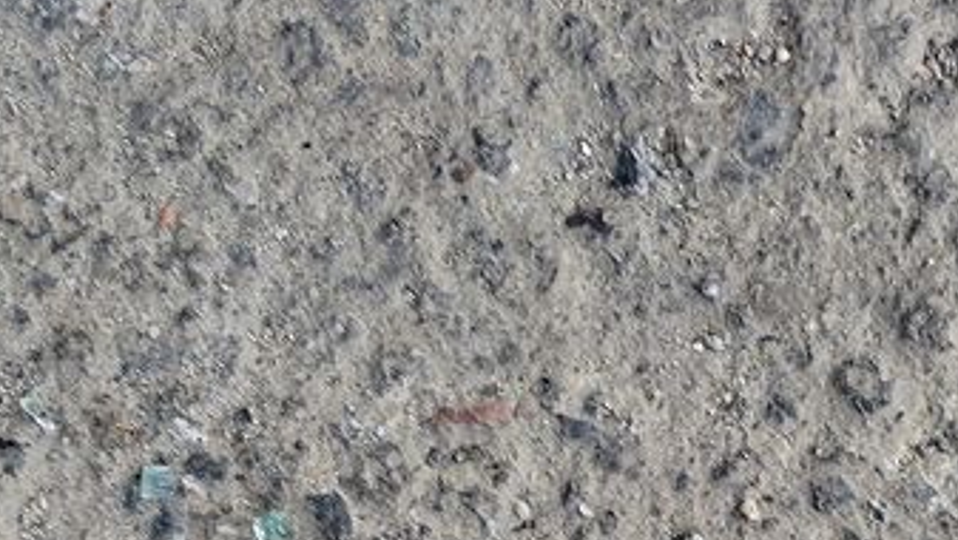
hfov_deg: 24.4
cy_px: 989
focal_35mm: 84
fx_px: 2135
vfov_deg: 13.0
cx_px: 898
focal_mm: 4.75
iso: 164
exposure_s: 1/50
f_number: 1.8
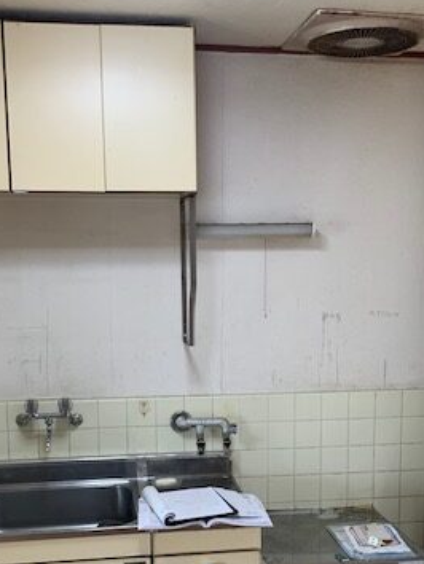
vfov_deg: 39.6
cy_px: 400
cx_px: 194
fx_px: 767
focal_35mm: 47
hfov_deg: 30.9
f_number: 1.8
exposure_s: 1/120
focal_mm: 4.25
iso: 100
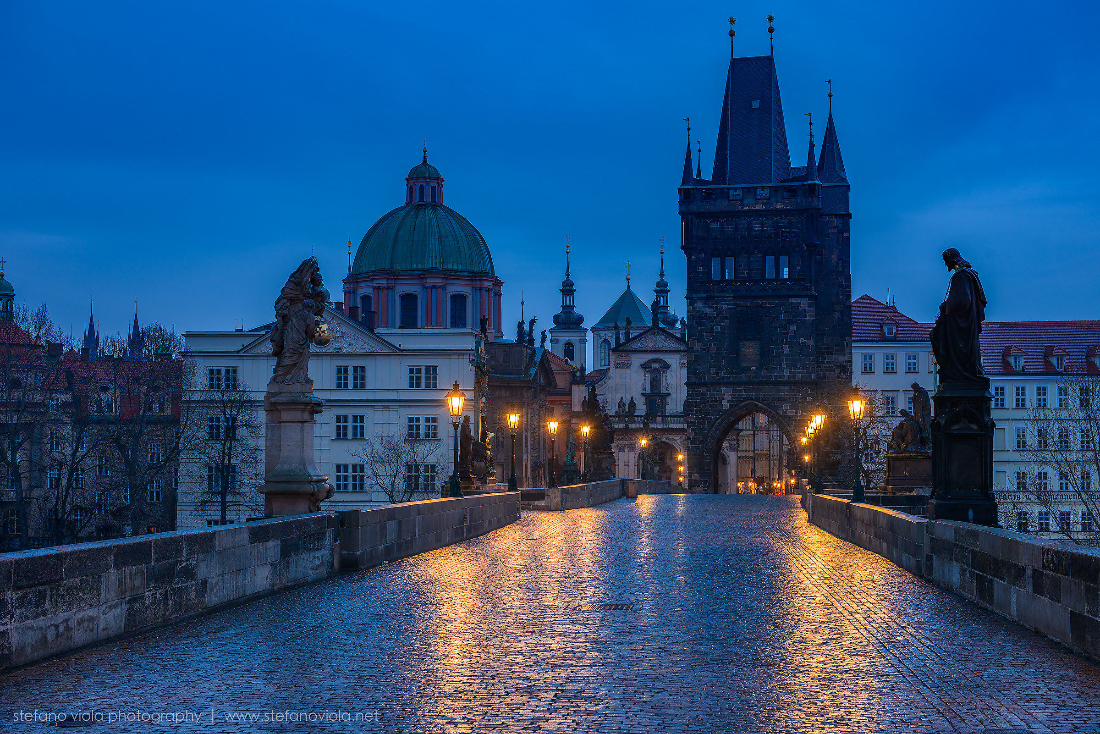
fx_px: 1681
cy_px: 367
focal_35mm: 55
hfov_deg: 36.2
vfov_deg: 24.6
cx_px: 550
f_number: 7.1
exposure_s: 8
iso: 64
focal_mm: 55
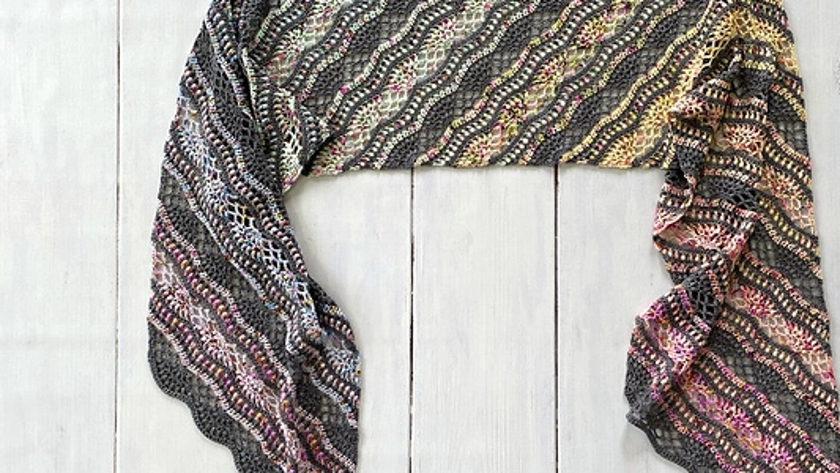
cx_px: 500
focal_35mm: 34
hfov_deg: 57.6
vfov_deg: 34.5
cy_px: 287
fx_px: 757
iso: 80
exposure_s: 1/121
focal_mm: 4.25
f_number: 1.8
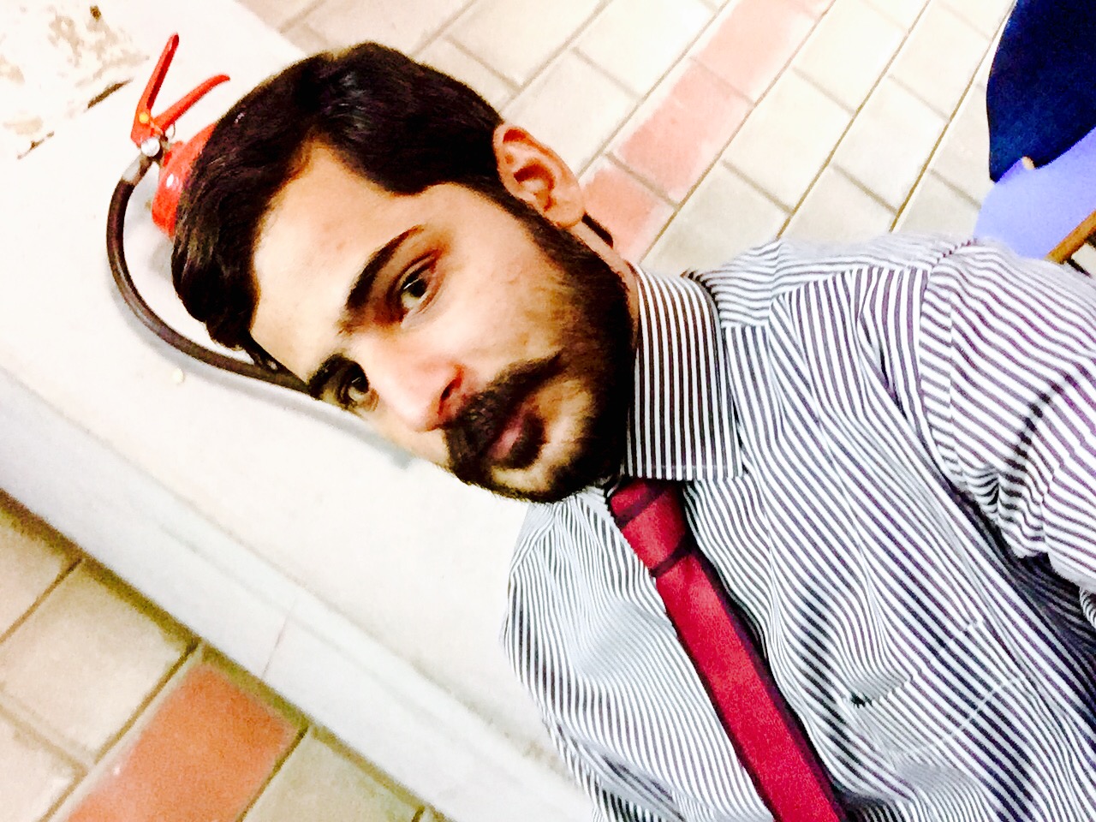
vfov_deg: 45.4
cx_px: 548
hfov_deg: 58.4
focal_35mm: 31
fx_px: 982
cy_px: 411
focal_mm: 2.65
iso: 400
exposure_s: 1/17
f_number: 2.2
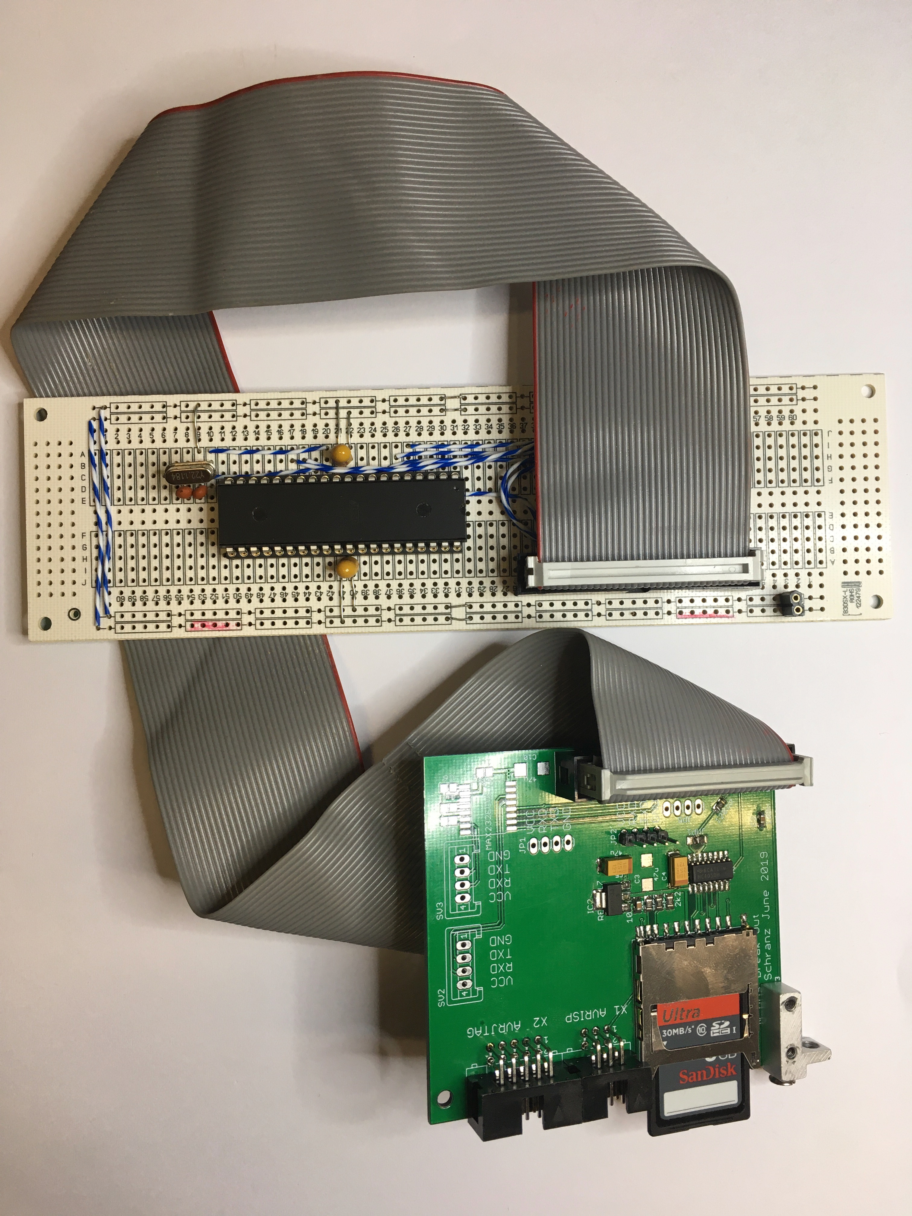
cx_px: 456
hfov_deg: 48.2
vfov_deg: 61.7
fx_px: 1019
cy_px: 608
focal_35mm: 29
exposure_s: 1/33
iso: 25
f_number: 2.2
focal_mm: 4.15
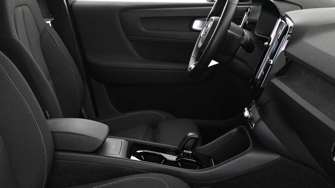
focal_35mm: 57
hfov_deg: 36.5
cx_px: 137
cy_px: 104
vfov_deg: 21.1
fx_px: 506
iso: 4000
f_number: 3.5
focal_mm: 16
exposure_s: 1/60
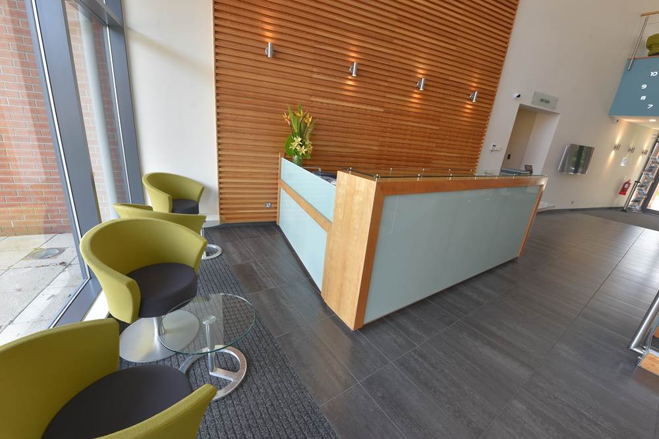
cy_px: 220
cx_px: 330
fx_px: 256
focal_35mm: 14
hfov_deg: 104.2
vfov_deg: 81.2
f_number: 8
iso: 200
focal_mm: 14
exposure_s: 1/15
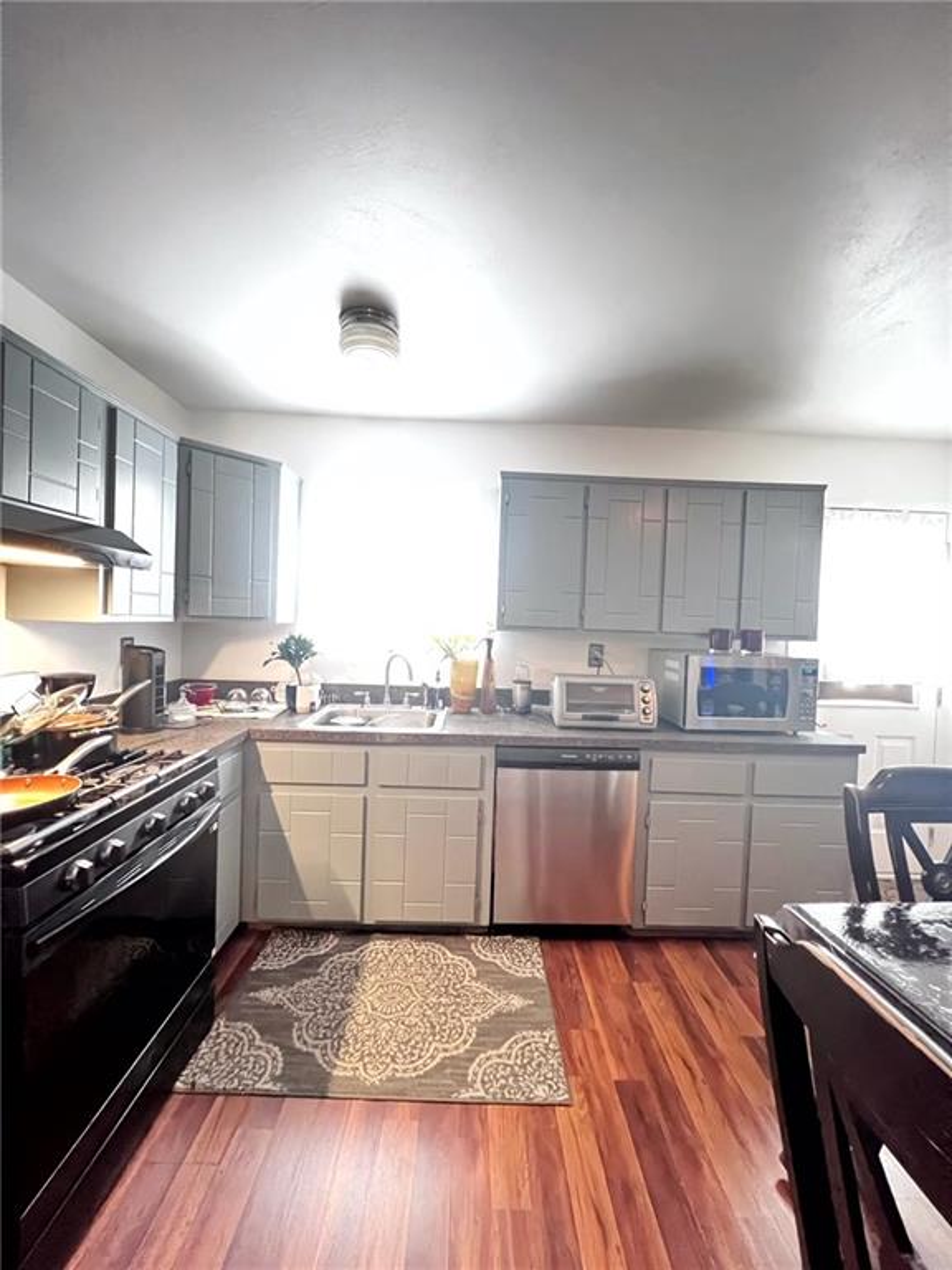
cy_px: 635
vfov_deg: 106.2
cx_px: 476
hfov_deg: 89.9
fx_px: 477
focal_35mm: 13
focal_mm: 1.57
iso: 2000
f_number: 1.8
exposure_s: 1/22
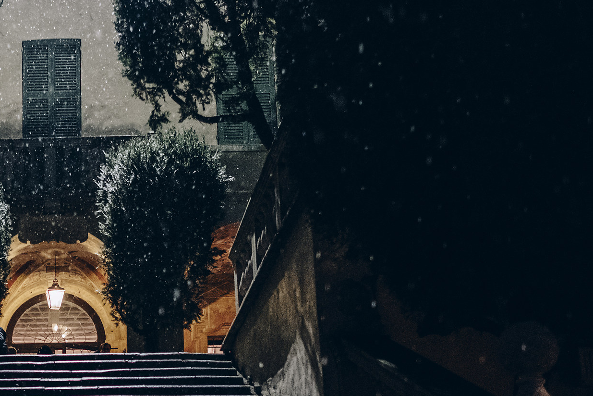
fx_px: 1120
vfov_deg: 19.8
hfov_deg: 28.3
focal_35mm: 68
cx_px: 37
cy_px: 332
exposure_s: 1/125
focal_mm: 23
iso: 6400
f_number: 1.8
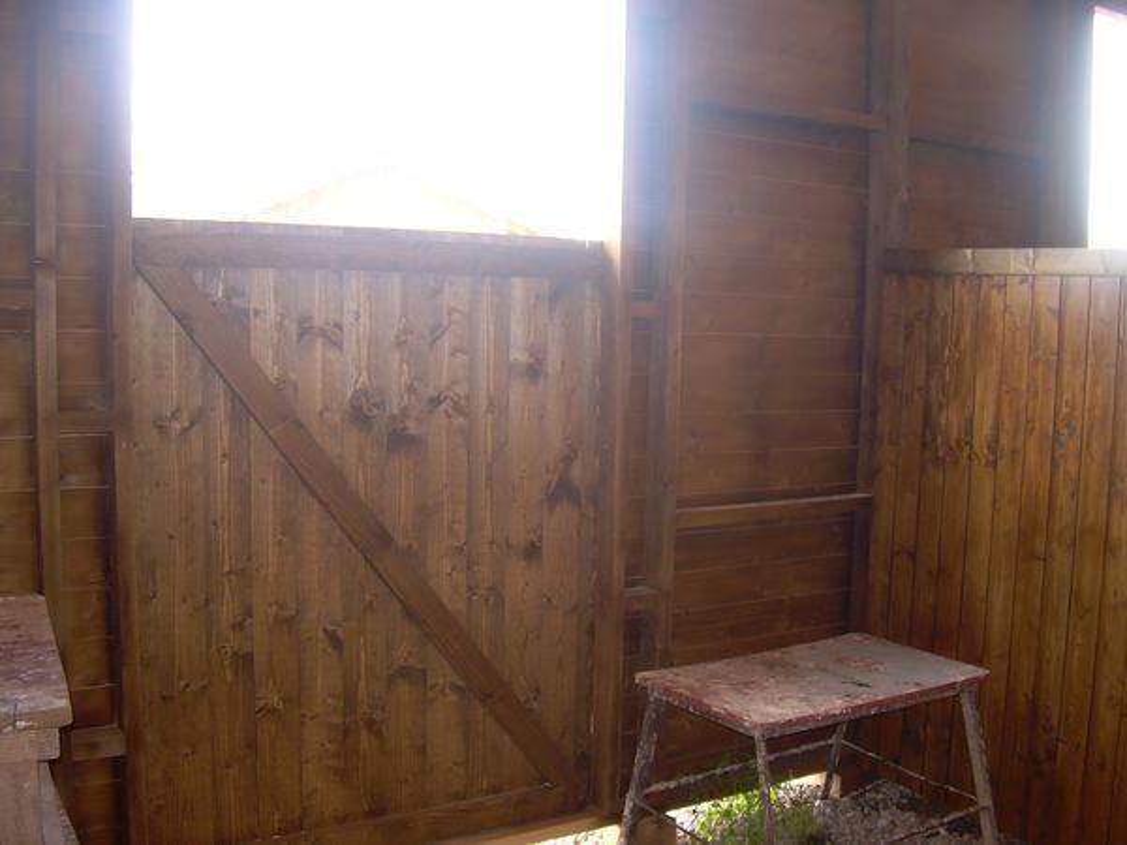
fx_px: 1237
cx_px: 564
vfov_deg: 37.7
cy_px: 422
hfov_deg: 49.0
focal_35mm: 38
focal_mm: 6.3
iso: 50
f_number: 2.8
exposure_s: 1/32.7
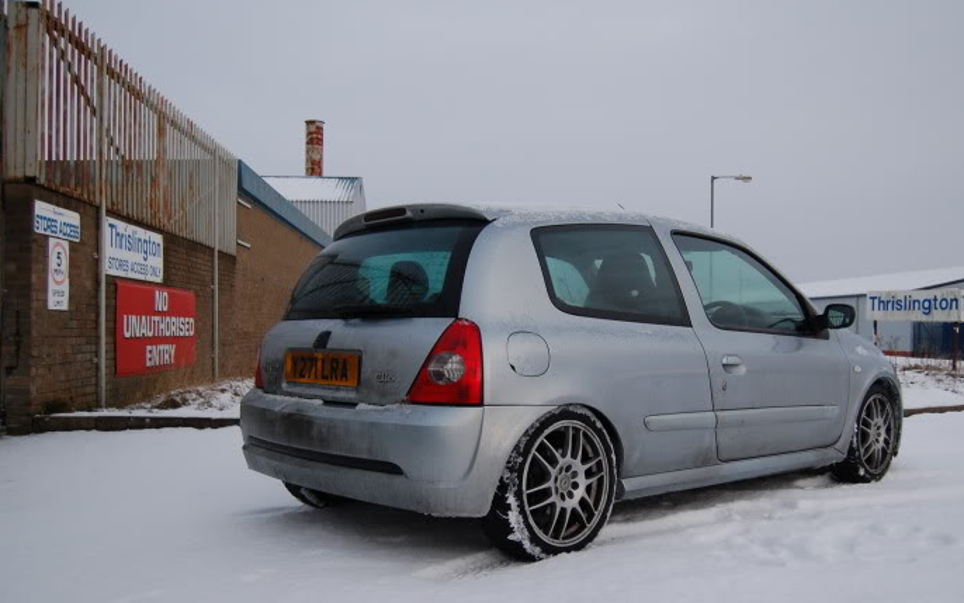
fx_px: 841
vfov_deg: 39.4
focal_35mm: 32
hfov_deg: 59.6
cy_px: 346
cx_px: 523
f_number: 3.5
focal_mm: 18
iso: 400
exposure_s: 1/40
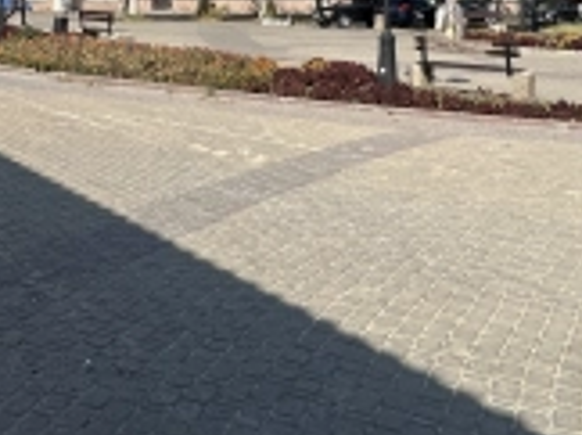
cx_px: 111
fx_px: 907
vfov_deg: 24.6
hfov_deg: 34.4
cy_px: -75
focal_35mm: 54
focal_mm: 2.22
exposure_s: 1/2618
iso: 50
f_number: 2.2
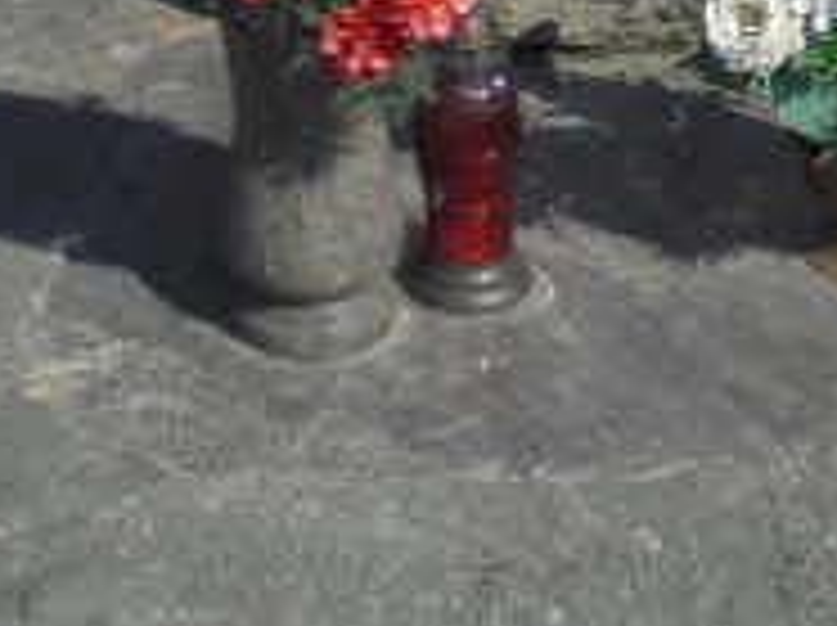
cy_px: -23
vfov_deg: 12.5
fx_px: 2825
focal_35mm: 117
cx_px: 662
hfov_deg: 16.7
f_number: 4
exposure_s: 1/1000
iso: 100
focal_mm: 6.1
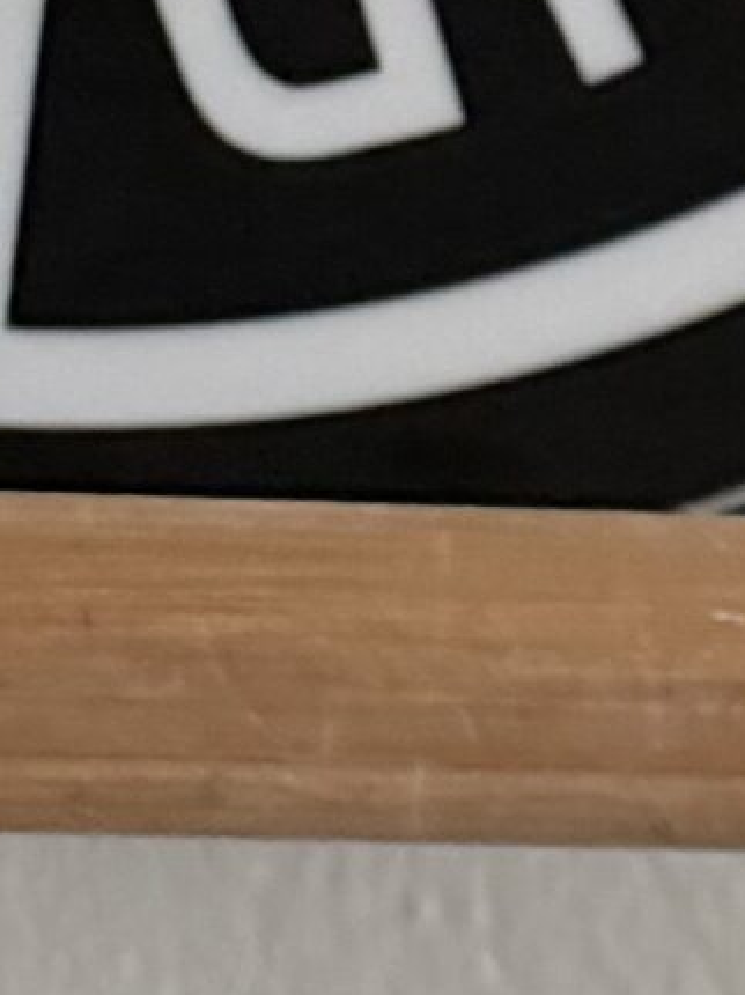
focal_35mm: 143
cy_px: 2390
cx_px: 2110
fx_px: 4108
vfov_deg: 11.4
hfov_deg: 8.8
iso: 1000
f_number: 1.78
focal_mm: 6.76
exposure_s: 1/32
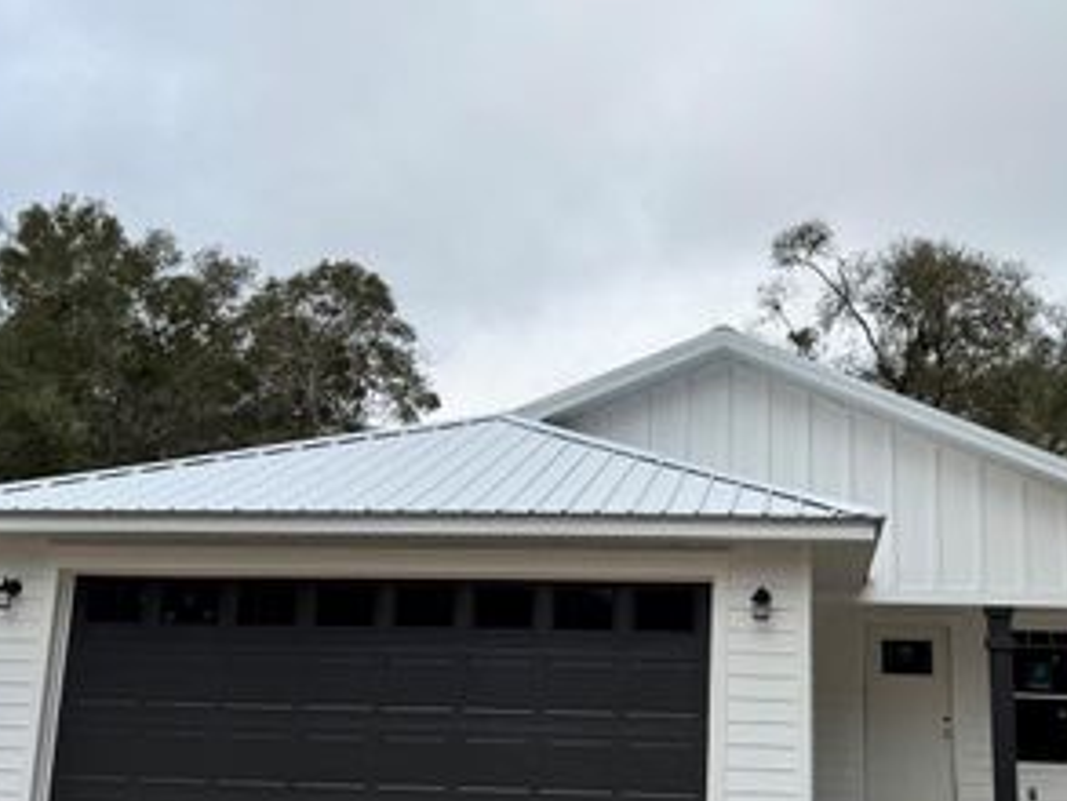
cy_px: 435
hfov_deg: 45.3
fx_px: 1264
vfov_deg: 35.1
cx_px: 677
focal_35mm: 41
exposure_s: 1/5814
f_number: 1.78
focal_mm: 6.76
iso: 80
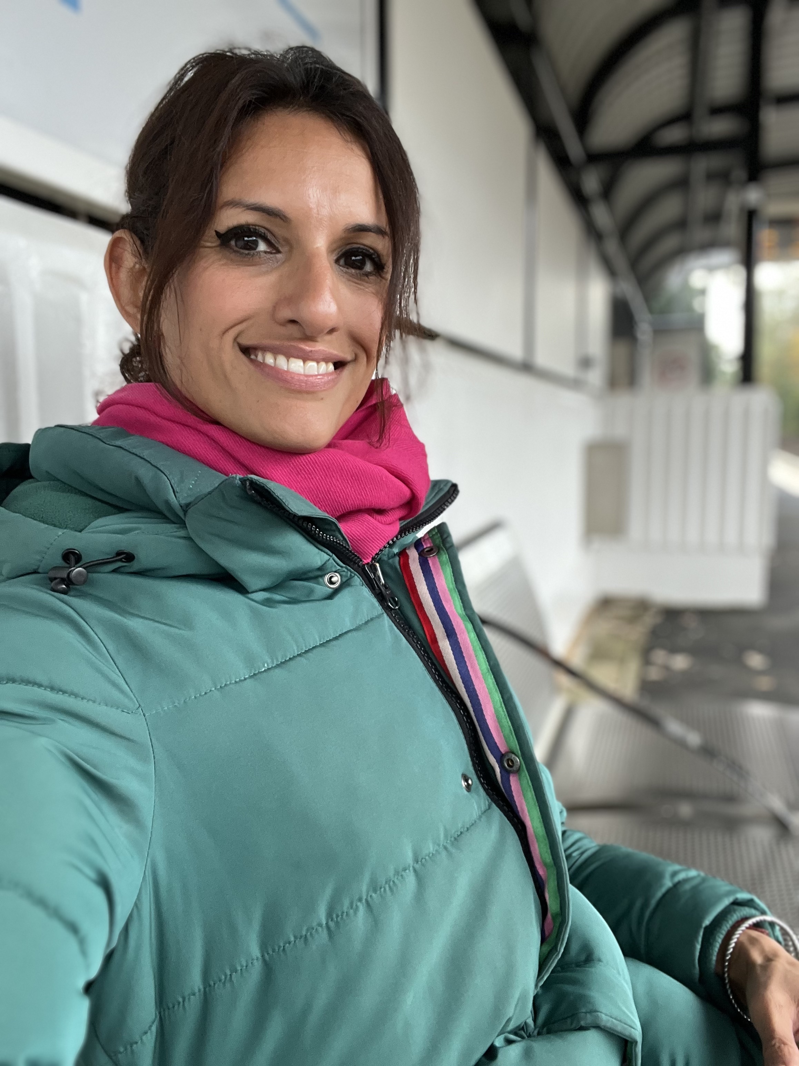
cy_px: 533
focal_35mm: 30
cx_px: 400
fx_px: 923
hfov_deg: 46.8
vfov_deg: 60.0
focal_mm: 2.71
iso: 100
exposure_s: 1/73
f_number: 2.2
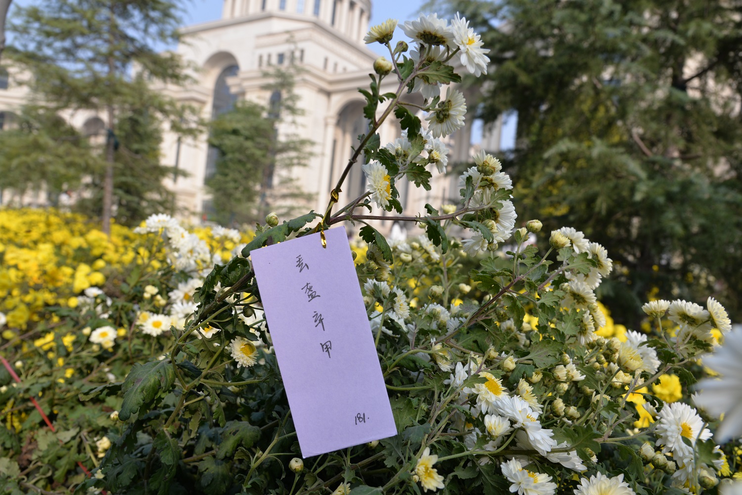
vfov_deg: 43.6
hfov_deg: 61.9
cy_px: 248
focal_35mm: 30
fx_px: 618
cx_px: 371
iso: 160
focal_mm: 30
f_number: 8
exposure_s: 1/250
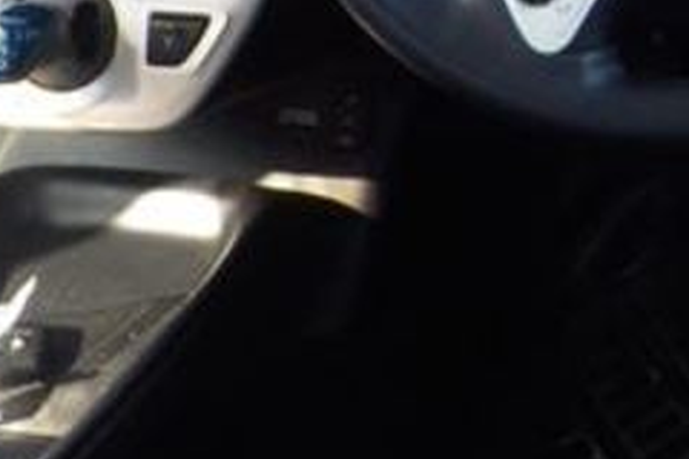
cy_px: -207
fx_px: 1990
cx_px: 646
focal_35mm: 104
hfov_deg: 19.2
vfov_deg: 12.6
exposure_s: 1/40
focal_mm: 4.1
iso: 125
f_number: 3.3
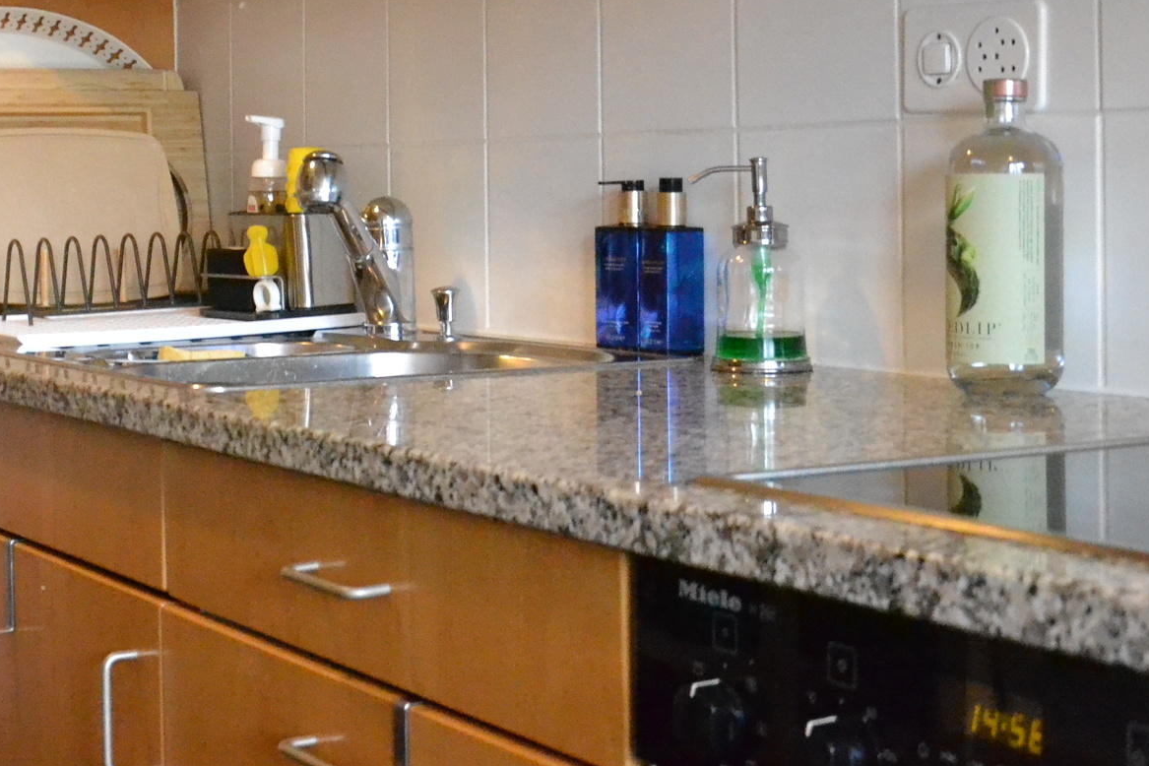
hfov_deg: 28.0
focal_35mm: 69
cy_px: 158
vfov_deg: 19.5
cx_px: 90
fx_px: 2205
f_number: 4
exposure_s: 1/160
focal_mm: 21
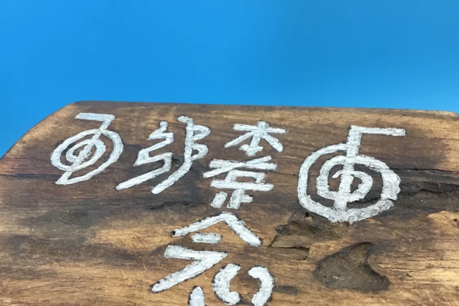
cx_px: 234
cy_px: 211
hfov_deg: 44.5
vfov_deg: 30.2
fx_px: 561
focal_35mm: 44
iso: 32
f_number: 2.4
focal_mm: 3.3
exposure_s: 1/30
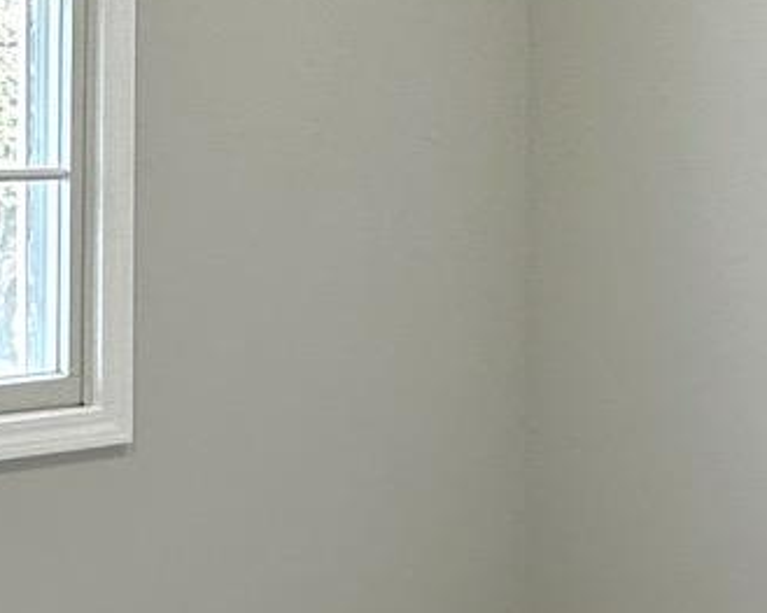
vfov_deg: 17.9
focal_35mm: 85
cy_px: 117
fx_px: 1929
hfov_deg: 22.4
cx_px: 245
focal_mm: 2.22
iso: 64
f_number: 2.2
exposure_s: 1/120
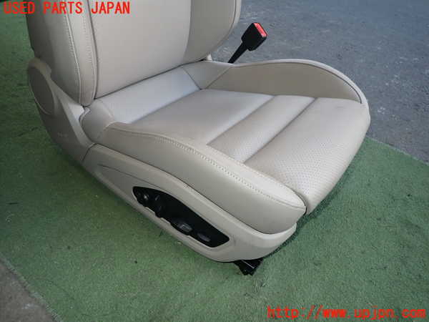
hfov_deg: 69.4
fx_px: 310
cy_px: 161
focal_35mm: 25
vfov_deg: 54.9
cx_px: 214
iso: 200
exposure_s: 1/30
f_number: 5.6
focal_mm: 4.5
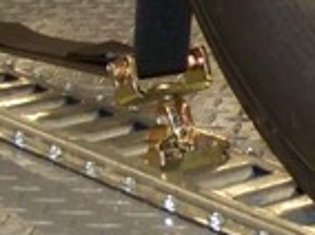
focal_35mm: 178
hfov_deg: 10.7
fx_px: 1617
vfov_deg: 8.3
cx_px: 486
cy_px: 150
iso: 200
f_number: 2.8
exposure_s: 1/30
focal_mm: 5.85
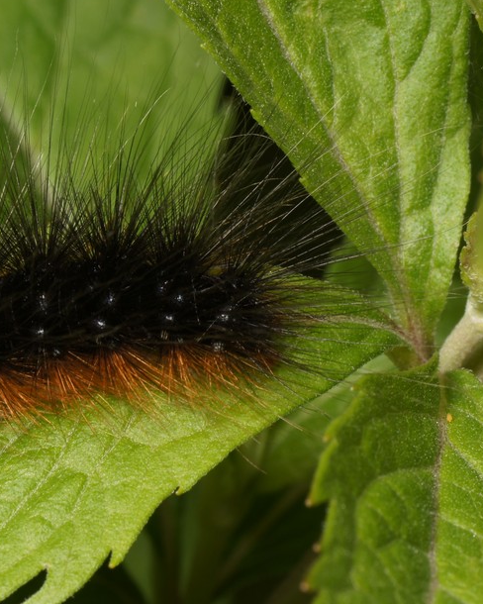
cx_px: -83
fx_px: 4449
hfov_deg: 6.2
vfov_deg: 7.8
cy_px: 365
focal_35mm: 249
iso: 100
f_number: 16
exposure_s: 1/160
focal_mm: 90
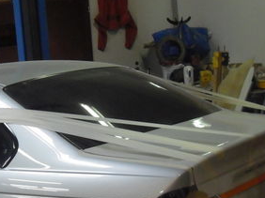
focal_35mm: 84
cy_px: 155
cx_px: 48
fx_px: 643
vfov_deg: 17.4
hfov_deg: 22.9
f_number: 2.7
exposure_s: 1/60
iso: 400
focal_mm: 6.2
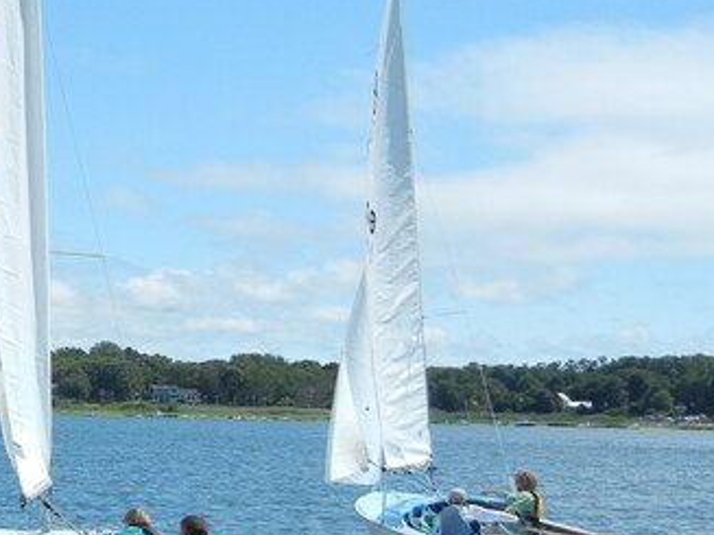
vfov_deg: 15.7
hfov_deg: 19.3
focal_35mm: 94
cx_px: -205
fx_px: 1938
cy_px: 373
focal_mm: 5.4
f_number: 7
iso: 160
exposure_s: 1/452
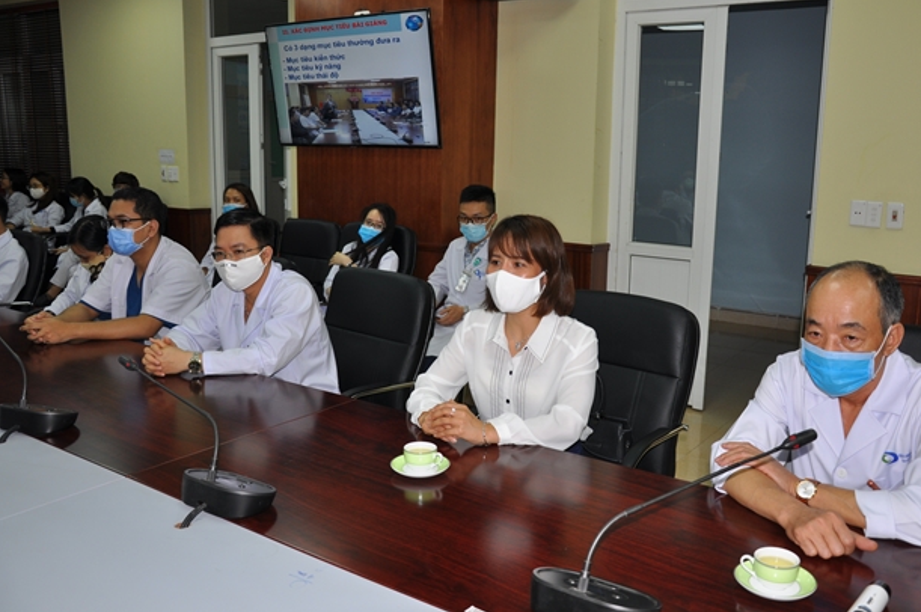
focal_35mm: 34
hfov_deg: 56.5
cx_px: 481
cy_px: 300
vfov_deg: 39.3
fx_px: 857
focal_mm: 21
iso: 200
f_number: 3.8
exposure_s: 1/60
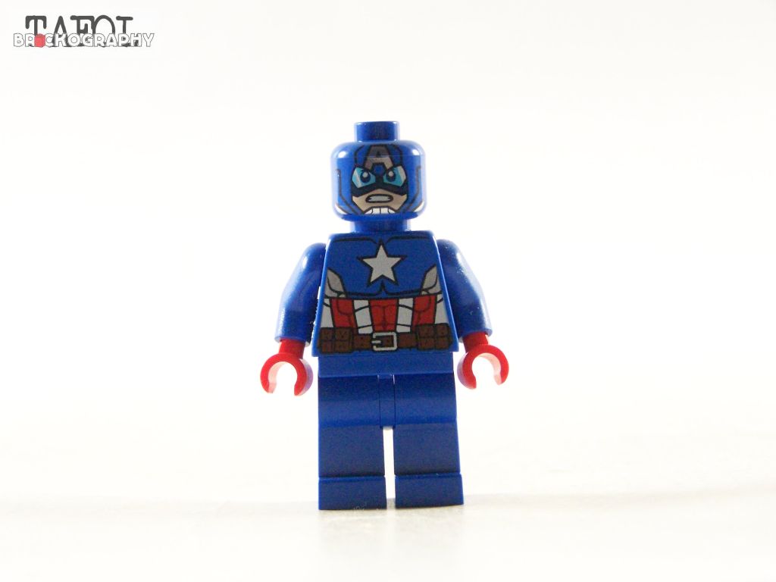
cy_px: 291
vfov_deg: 15.7
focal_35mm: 94
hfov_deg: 20.9
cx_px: 388
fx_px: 2107
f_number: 3.2
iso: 400
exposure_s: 1/60
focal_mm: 15.6
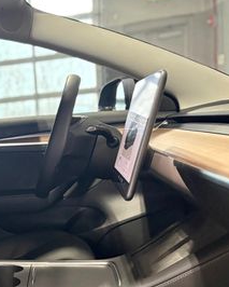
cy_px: 201
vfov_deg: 30.6
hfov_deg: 22.0
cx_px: -83
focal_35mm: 61
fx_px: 516
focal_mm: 5.96
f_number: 1.6
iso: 500
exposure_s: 1/40
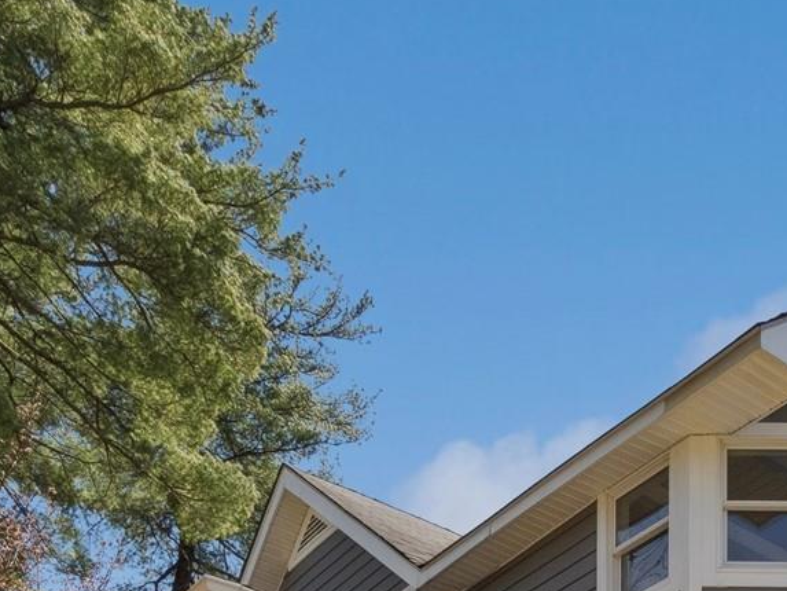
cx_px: 761
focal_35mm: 50
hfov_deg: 35.1
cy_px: 914
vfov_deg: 22.9
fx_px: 1137
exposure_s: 1/200
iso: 200
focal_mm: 7
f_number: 8
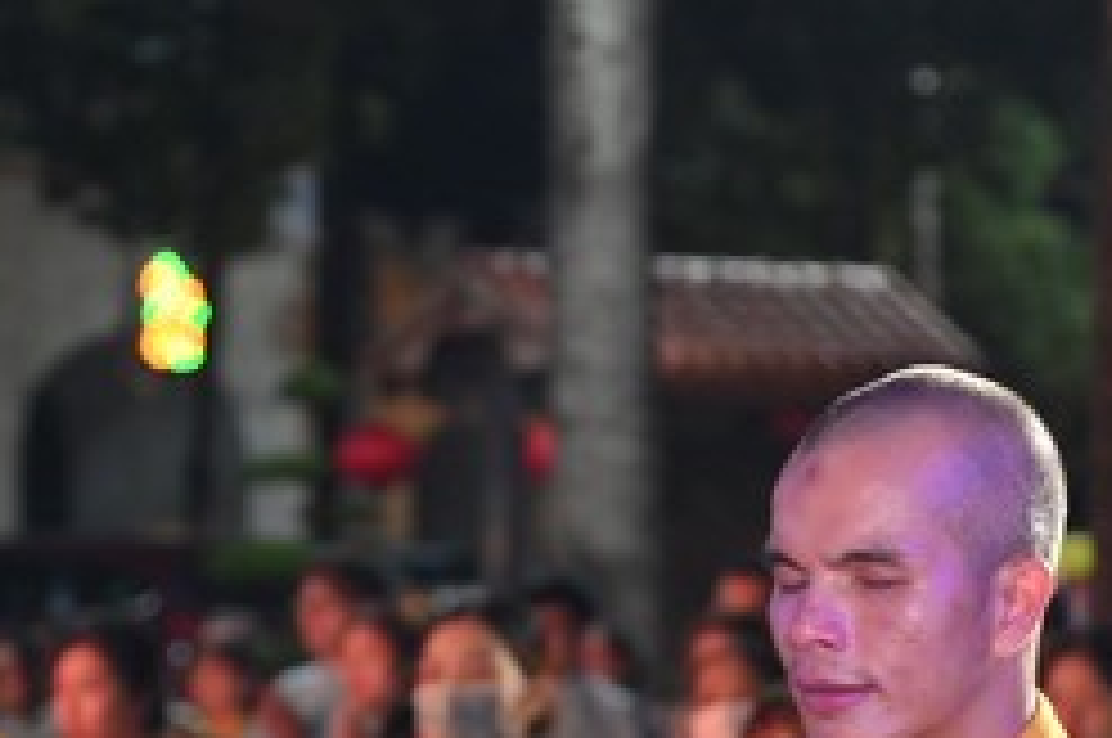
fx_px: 6663
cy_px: 792
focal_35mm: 216
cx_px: 770
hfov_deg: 9.5
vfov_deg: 6.3
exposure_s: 1/125
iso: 1000
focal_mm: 82
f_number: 4
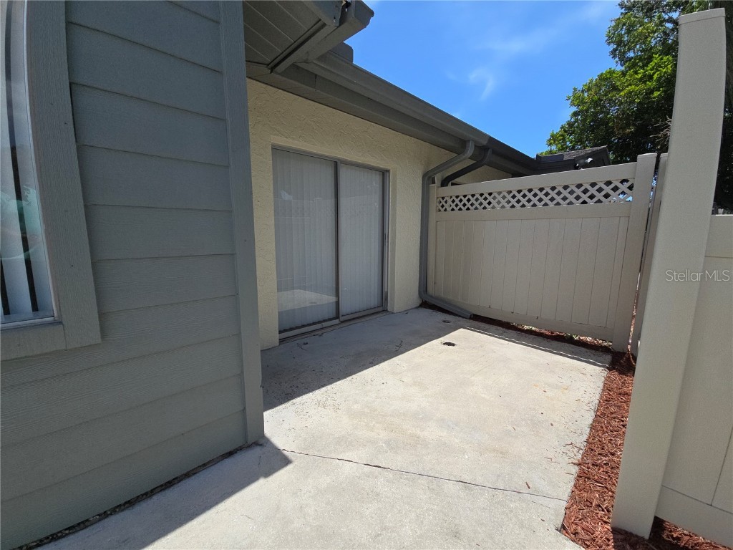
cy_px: 275
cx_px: 366
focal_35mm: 13
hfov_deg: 106.2
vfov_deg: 89.9
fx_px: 275
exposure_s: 1/2252
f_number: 2.2
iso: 50
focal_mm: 2.2
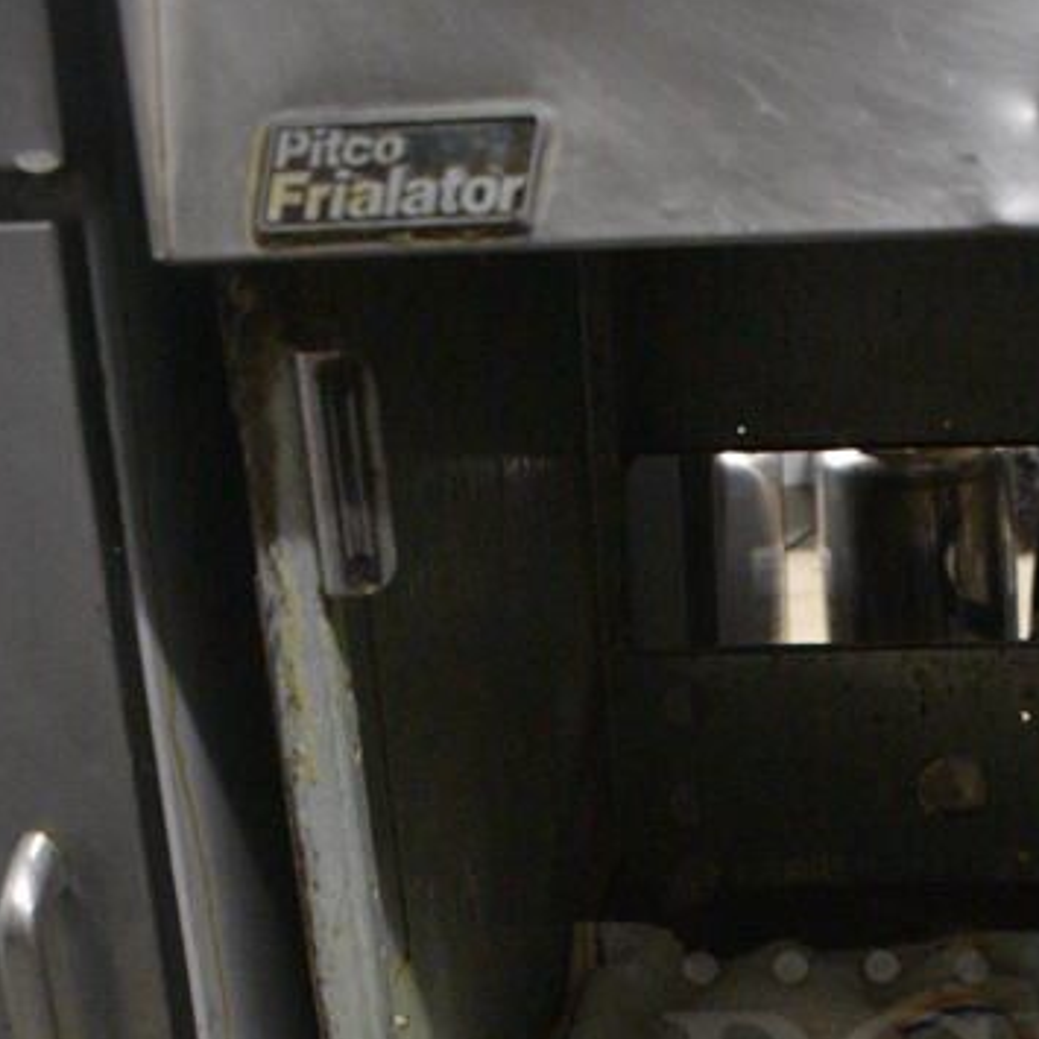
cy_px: 1087
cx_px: 881
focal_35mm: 59
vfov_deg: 27.1
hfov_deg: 28.2
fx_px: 2004
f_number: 3.5
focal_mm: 18
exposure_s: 1/125
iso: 5600
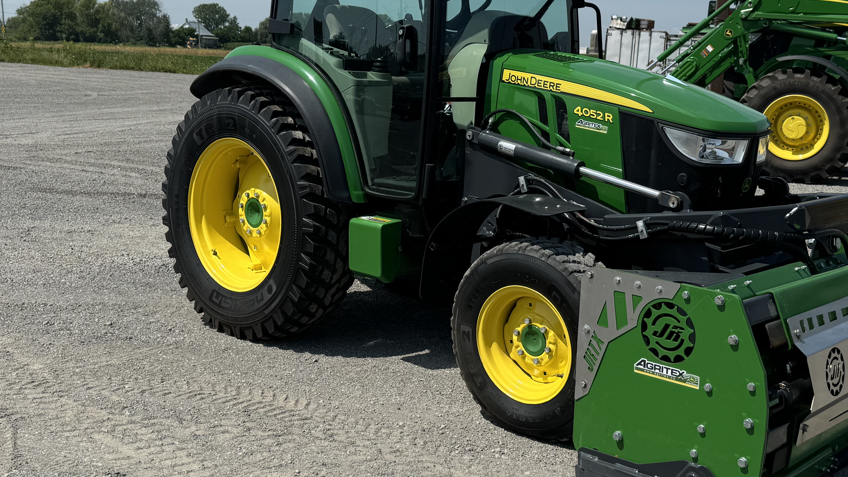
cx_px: 469
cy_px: 174
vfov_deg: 27.6
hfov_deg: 47.3
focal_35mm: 43
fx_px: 967
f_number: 1.78
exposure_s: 1/6410
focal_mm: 6.76
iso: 80
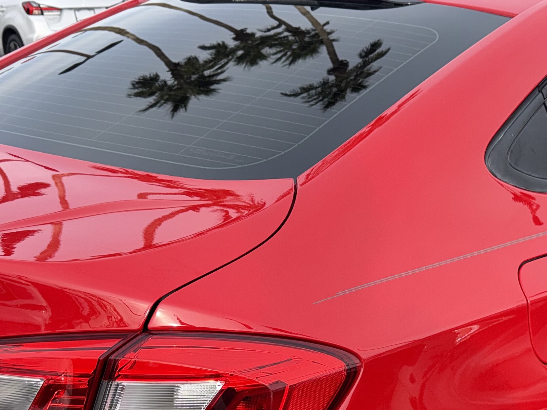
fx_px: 917
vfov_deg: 24.3
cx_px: 325
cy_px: 393
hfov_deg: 33.1
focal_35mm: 58
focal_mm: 6.76
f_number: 1.78
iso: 64
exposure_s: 1/943
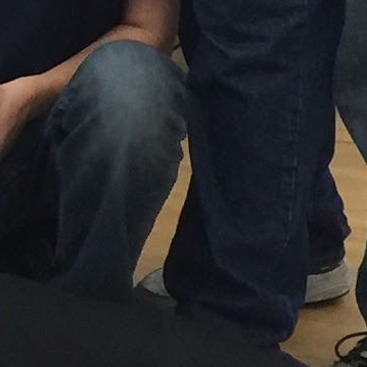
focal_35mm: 233
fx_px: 2795
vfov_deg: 7.4
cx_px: -437
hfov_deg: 7.2
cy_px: -227
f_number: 2.2
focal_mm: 4.15
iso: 80
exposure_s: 1/15
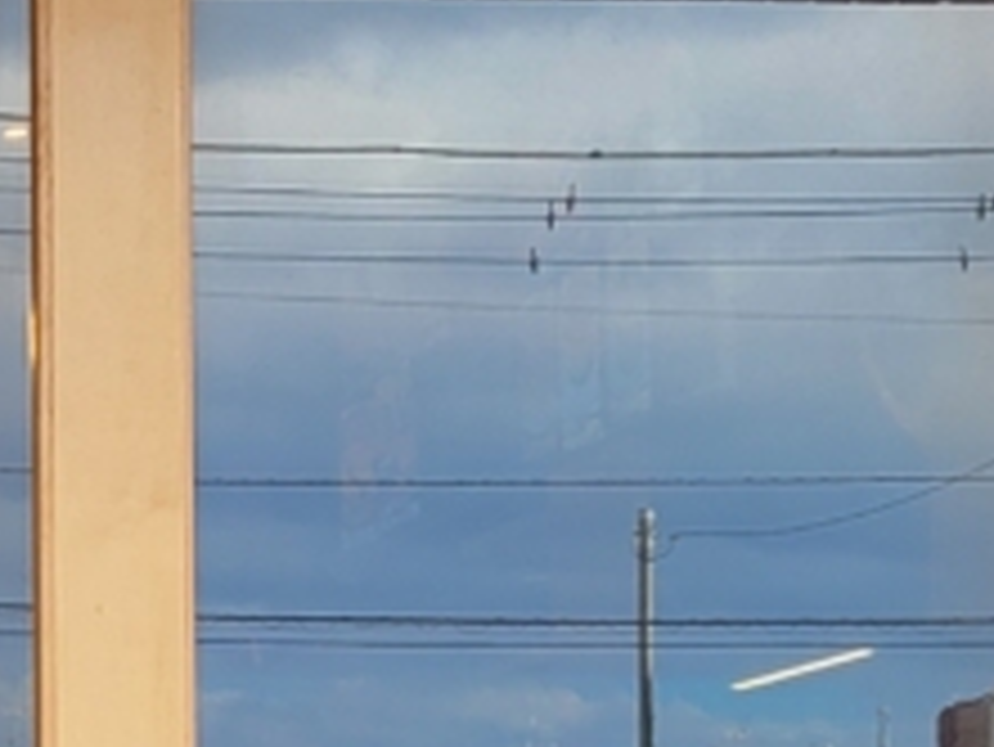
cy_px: 994
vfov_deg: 9.6
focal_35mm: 151
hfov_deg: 12.4
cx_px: -488
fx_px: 4338
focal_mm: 5.4
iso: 40
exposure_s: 1/261
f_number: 1.8
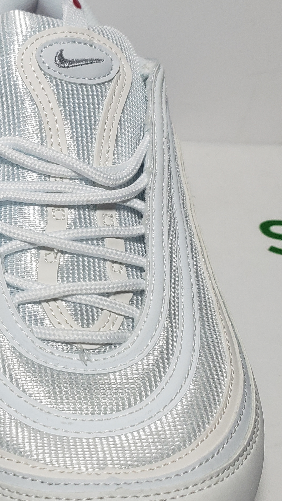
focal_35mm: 60
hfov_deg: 19.1
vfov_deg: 34.9
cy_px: 245
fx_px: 798
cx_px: -43
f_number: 1.5
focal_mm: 4.3
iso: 50
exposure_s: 1/638
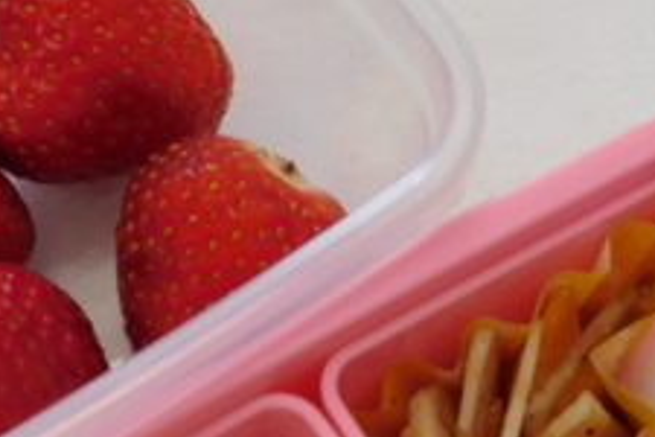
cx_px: 303
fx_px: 1346
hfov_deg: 27.3
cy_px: 507
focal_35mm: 74
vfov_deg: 17.6
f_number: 3.4
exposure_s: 1/50
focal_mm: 4.5
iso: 125
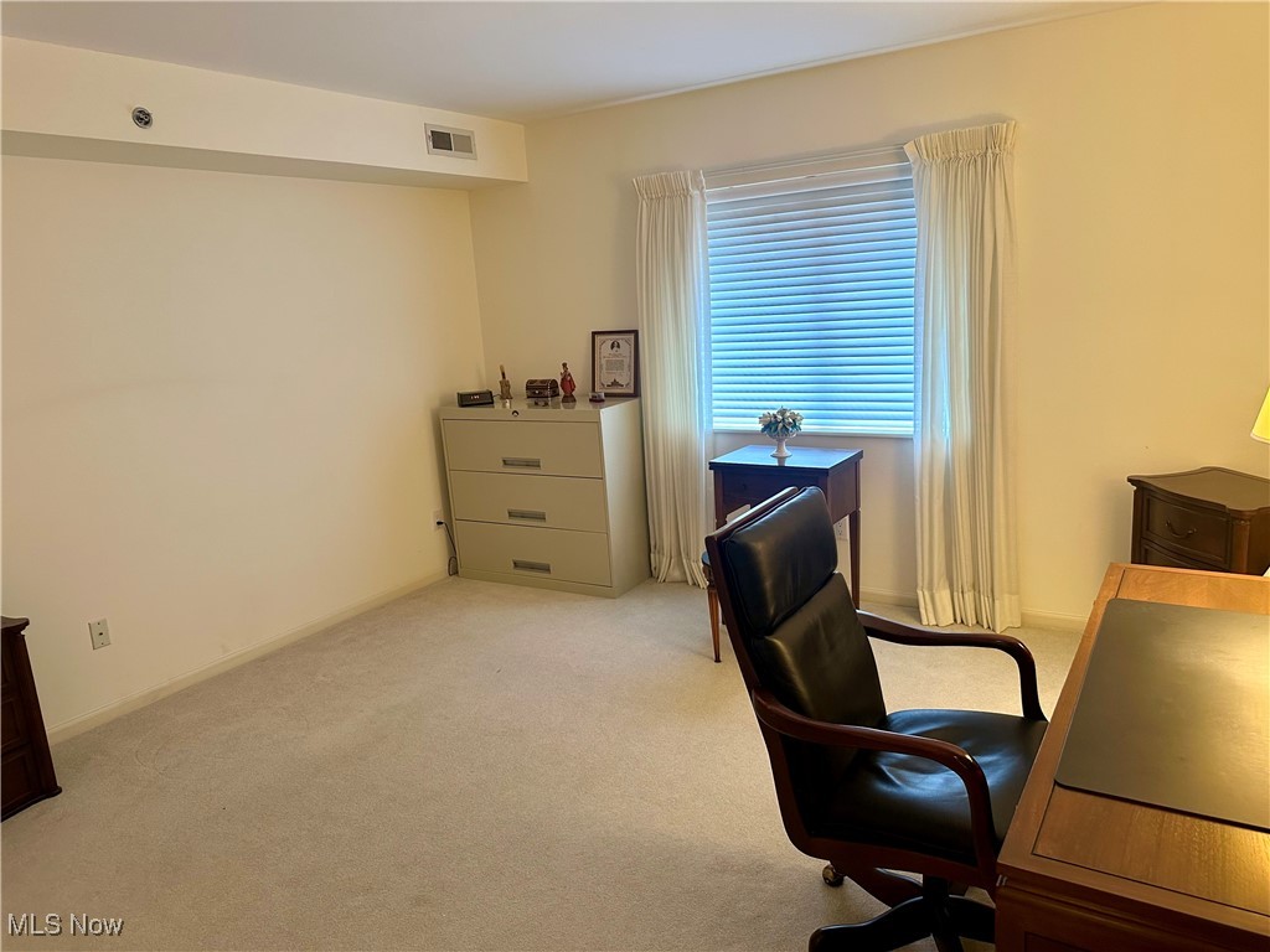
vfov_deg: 56.8
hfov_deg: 71.6
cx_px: 635
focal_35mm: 24
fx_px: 881
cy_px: 476
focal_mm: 6.86
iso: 250
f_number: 1.78
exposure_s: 1/60
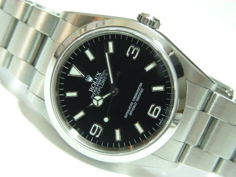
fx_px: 675
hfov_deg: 19.8
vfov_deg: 14.9
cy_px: 88
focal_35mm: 99
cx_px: 118
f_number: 3.5
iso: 200
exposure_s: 1/16
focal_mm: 16.5
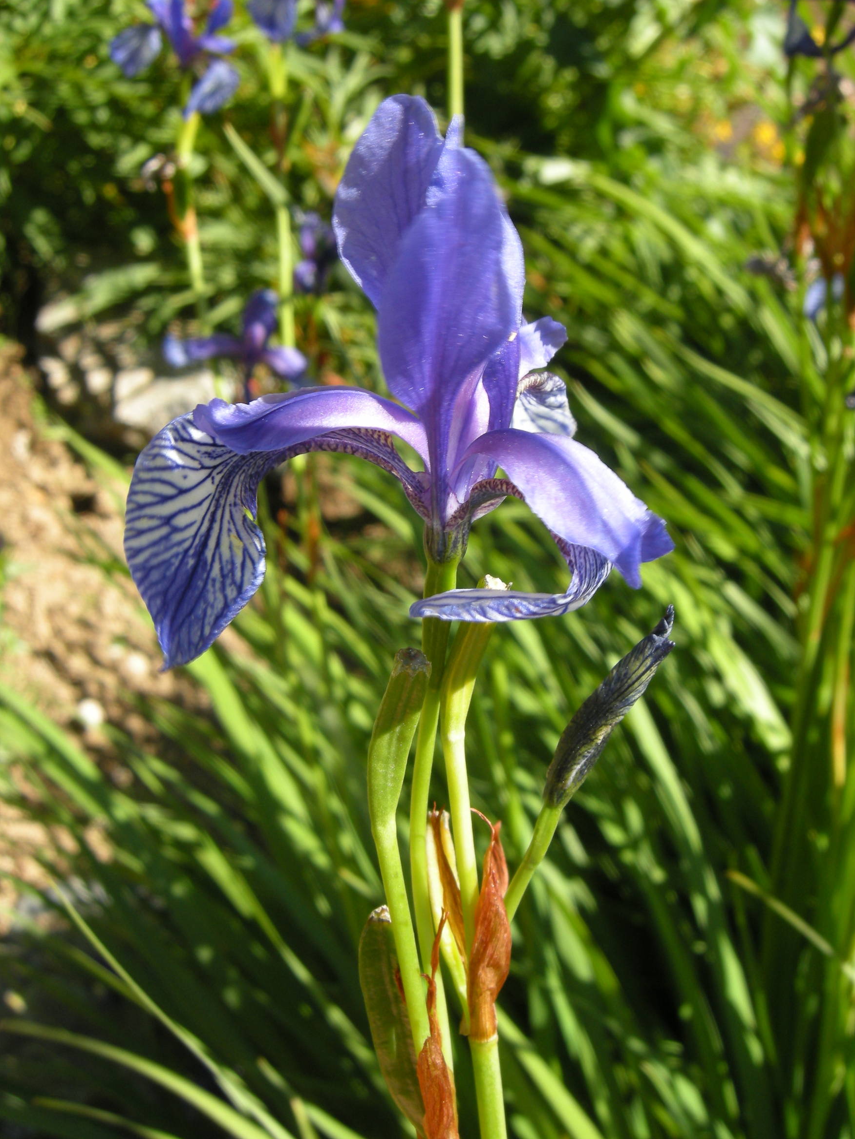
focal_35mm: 36
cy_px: 577
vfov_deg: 51.4
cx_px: 439
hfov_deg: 39.7
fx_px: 1185
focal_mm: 7.5
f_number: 4.8
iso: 64
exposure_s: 1/138
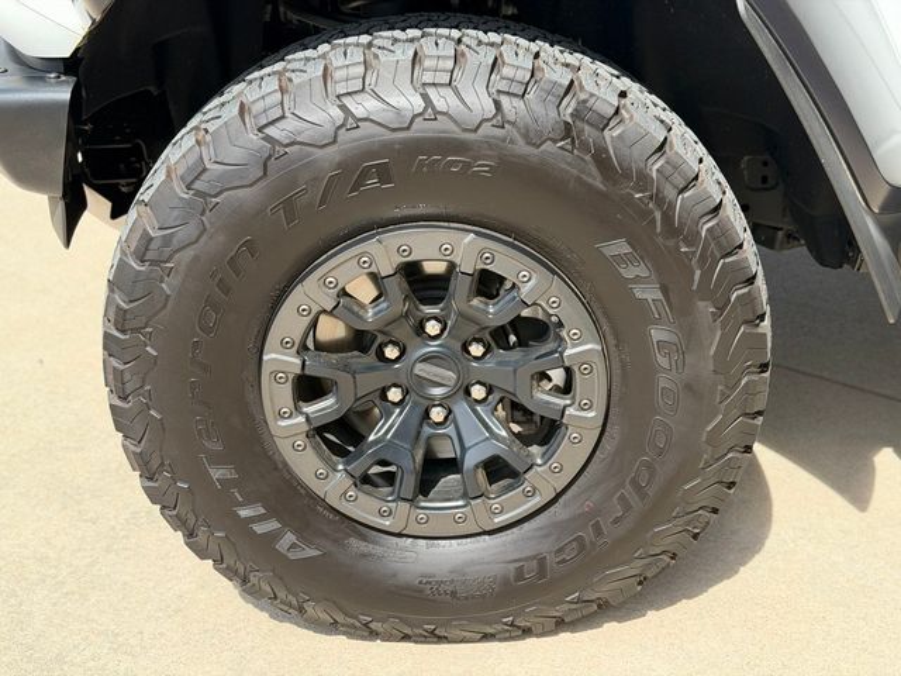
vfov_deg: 30.3
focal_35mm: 48
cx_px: 450
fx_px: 1249
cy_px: 338
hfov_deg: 39.7
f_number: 1.78
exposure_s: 1/1838
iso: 100
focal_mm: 6.76
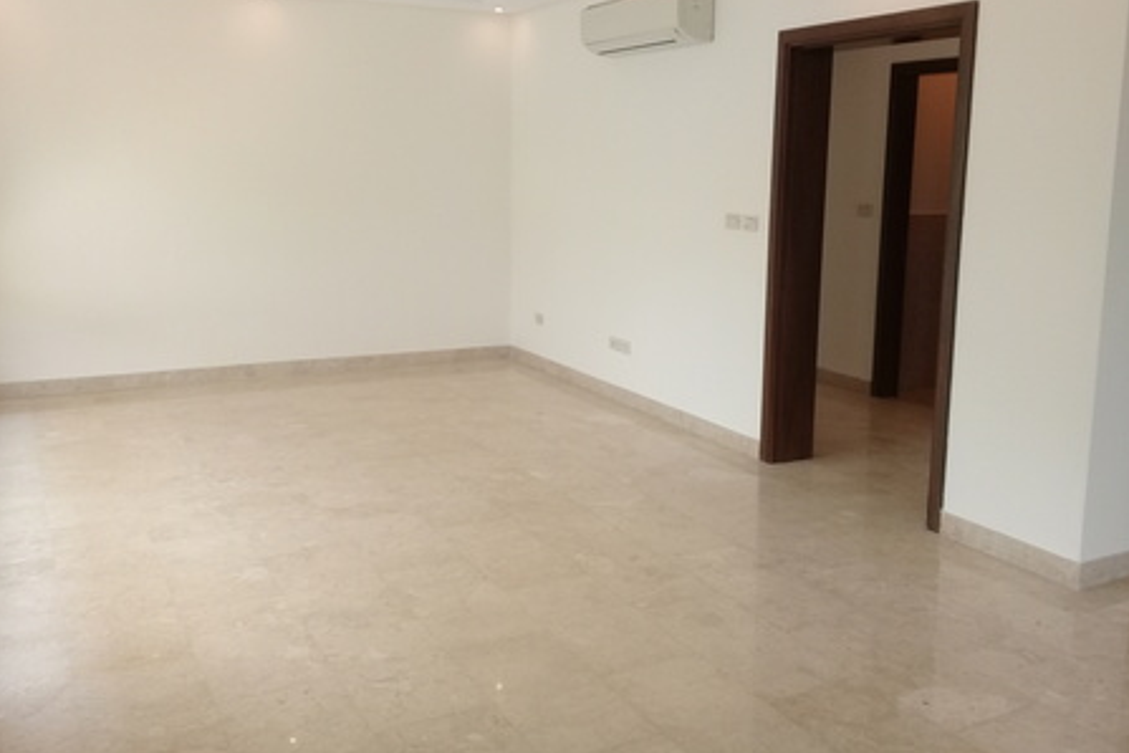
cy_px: 340
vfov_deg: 39.9
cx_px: 562
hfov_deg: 57.2
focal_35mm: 33
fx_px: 1035
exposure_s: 1/100
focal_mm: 3.3
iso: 50
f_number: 2.2
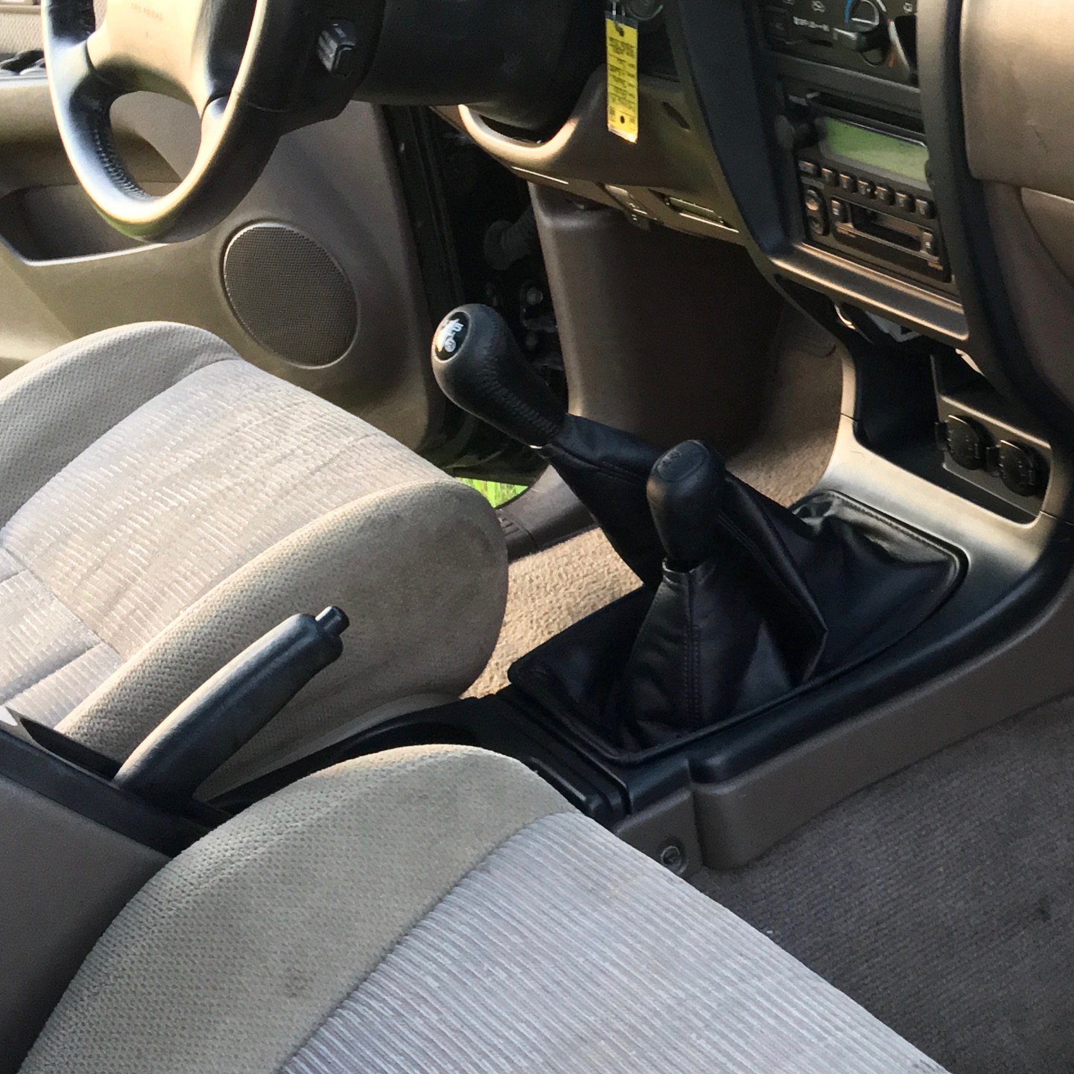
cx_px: 778
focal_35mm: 62
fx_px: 2176
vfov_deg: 27.7
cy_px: 528
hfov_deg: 27.4
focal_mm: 4.15
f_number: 2.2
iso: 200
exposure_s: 1/24
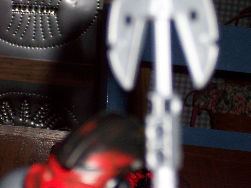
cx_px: 126
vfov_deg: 10.3
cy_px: 94
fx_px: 1044
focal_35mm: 144
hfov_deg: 13.7
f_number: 4.9
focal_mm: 22.4
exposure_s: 1/125
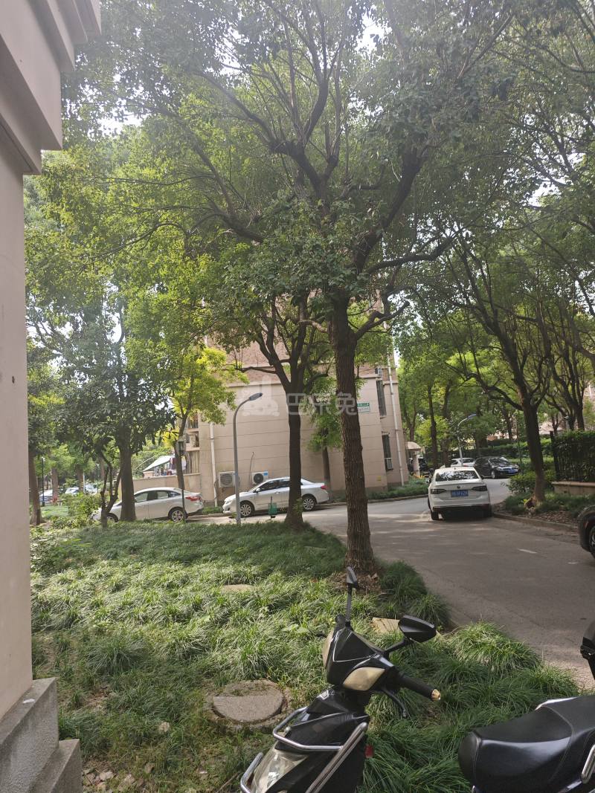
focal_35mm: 23
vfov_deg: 73.9
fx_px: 527
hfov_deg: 58.9
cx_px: 298
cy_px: 396
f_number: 2
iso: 50
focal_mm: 8.72
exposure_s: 1/211
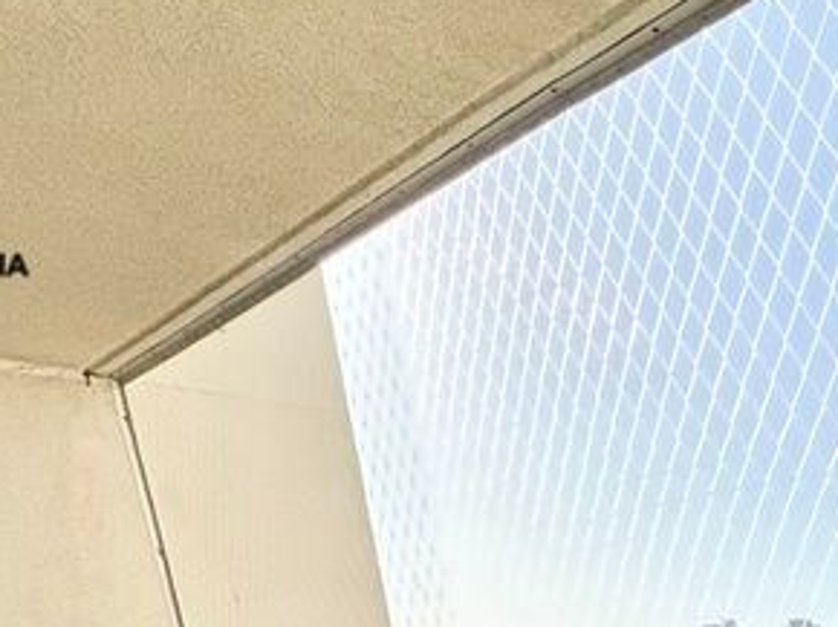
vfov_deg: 17.4
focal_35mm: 58
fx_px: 1403
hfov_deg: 25.1
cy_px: 1283
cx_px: 1269
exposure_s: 1/1370
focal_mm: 2.22
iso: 64
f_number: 2.2
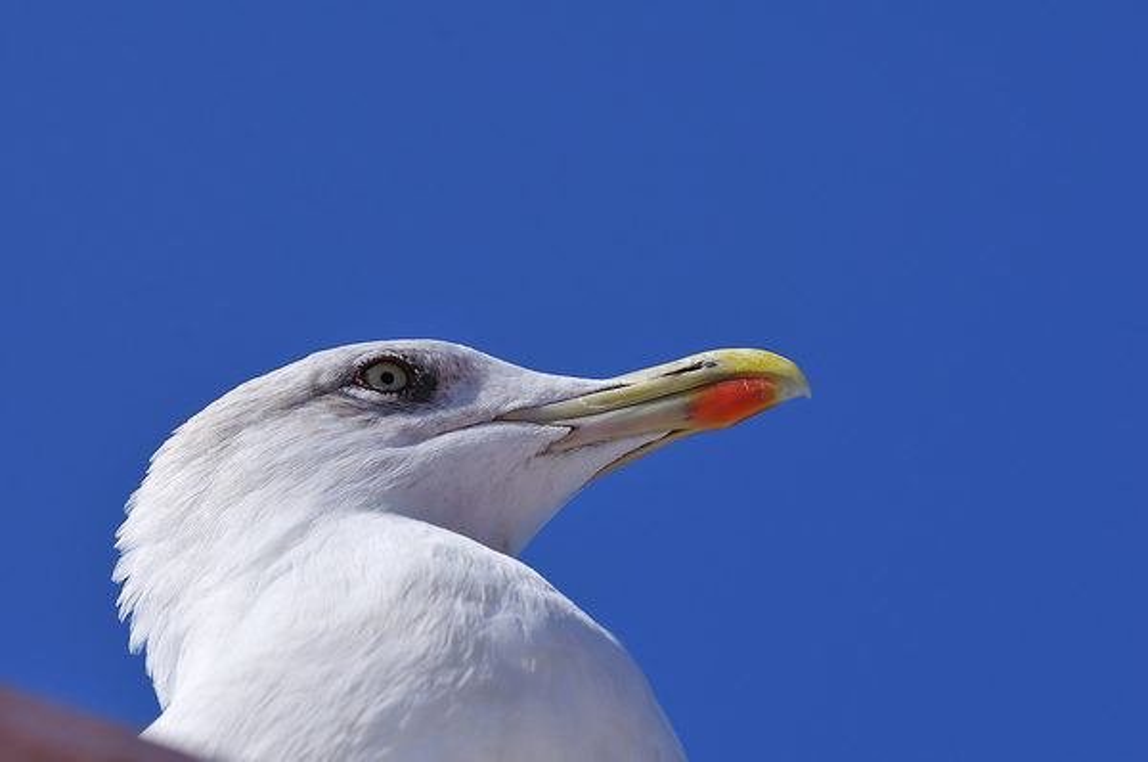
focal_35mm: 450
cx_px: 574
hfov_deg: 4.6
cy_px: 381
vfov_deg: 3.0
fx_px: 14327
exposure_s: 1/640
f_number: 8
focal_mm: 300
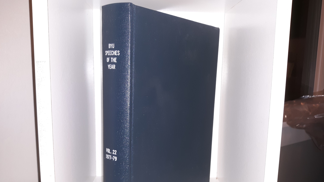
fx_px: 266
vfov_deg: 37.5
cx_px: 163
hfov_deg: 62.6
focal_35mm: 31
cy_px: 115
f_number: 1.7
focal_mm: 3.7
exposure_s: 1/40
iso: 64
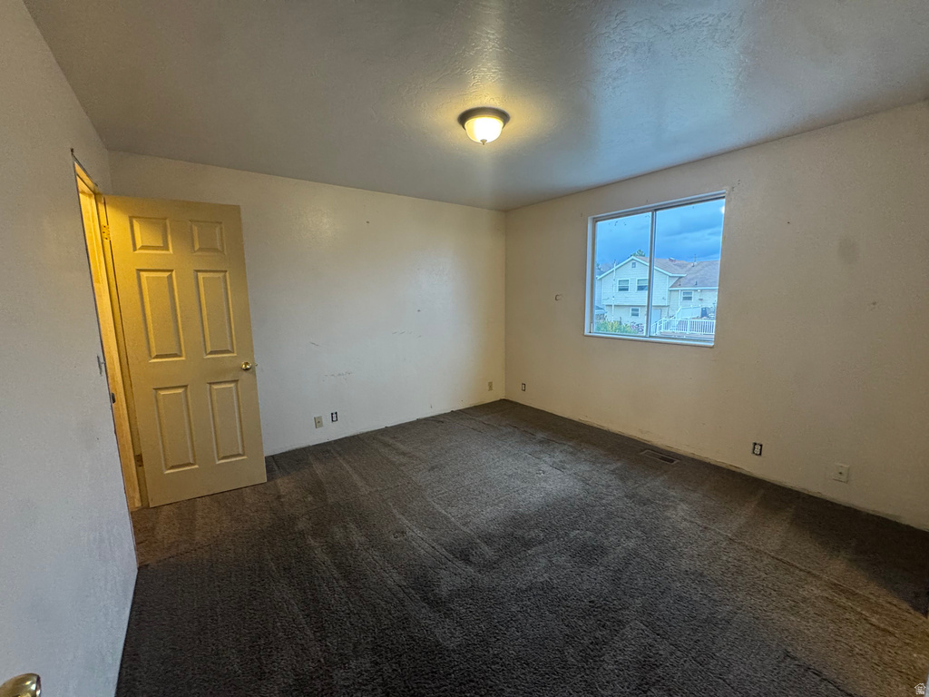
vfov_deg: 85.7
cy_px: 348
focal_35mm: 14
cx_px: 464
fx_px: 376
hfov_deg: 102.1
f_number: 2.2
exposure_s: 1/60
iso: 500
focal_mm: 2.22
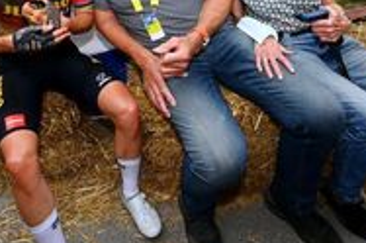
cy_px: 24
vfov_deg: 40.2
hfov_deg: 61.8
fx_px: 304
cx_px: 160
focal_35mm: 30
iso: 1000
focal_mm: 14
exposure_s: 1/1250
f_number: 6.3
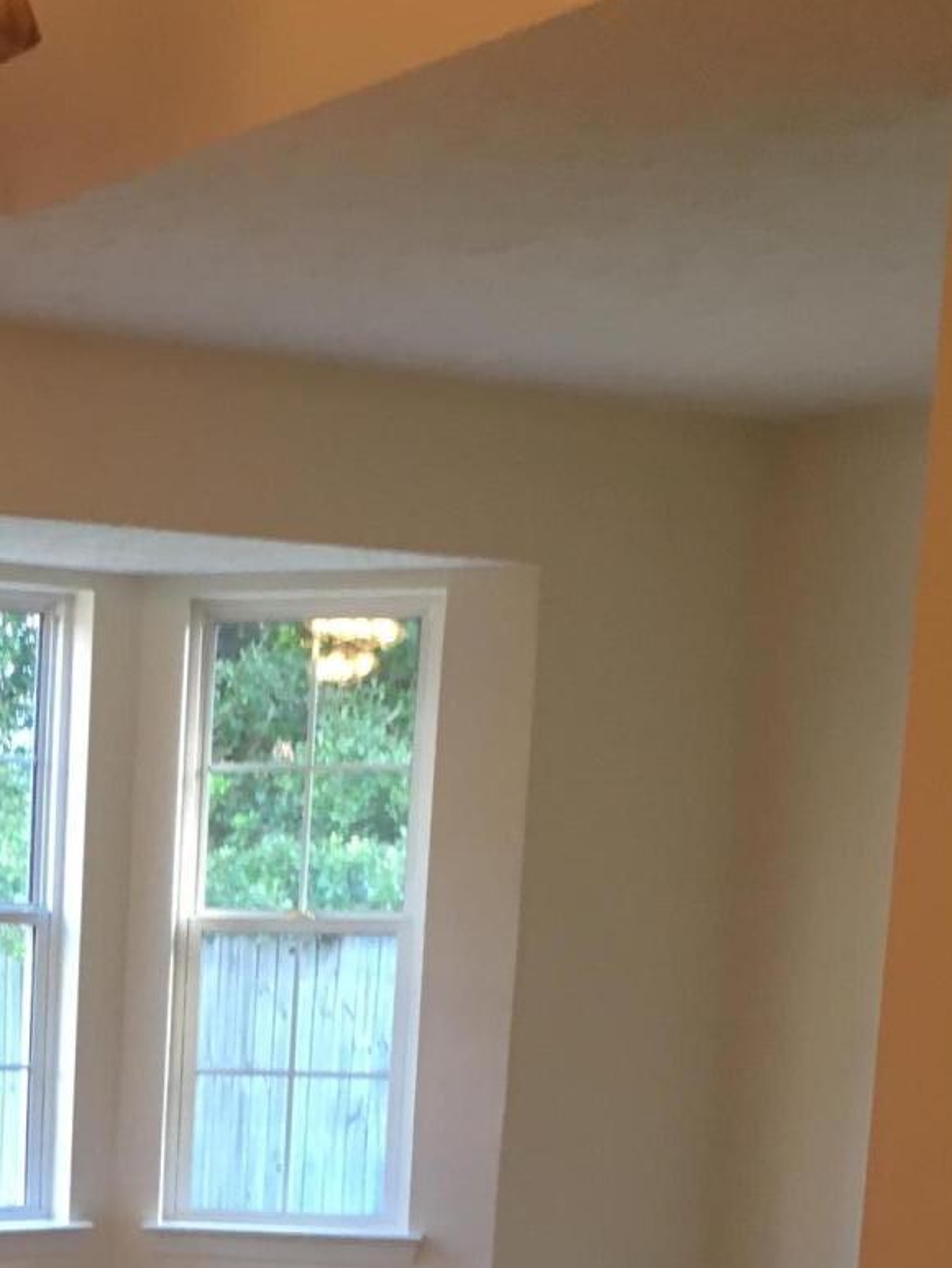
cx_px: -266
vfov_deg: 24.5
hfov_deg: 18.4
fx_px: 2749
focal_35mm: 75
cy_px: 1343
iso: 64
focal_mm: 4.15
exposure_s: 1/30
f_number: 2.2
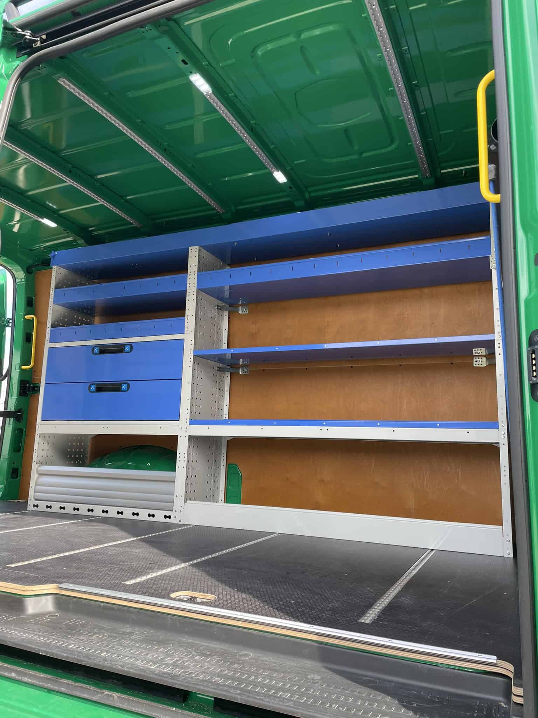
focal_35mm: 26
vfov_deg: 67.3
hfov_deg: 53.1
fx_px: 539
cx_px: 269
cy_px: 359
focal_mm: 4.2
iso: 32
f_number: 1.6
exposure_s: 1/268
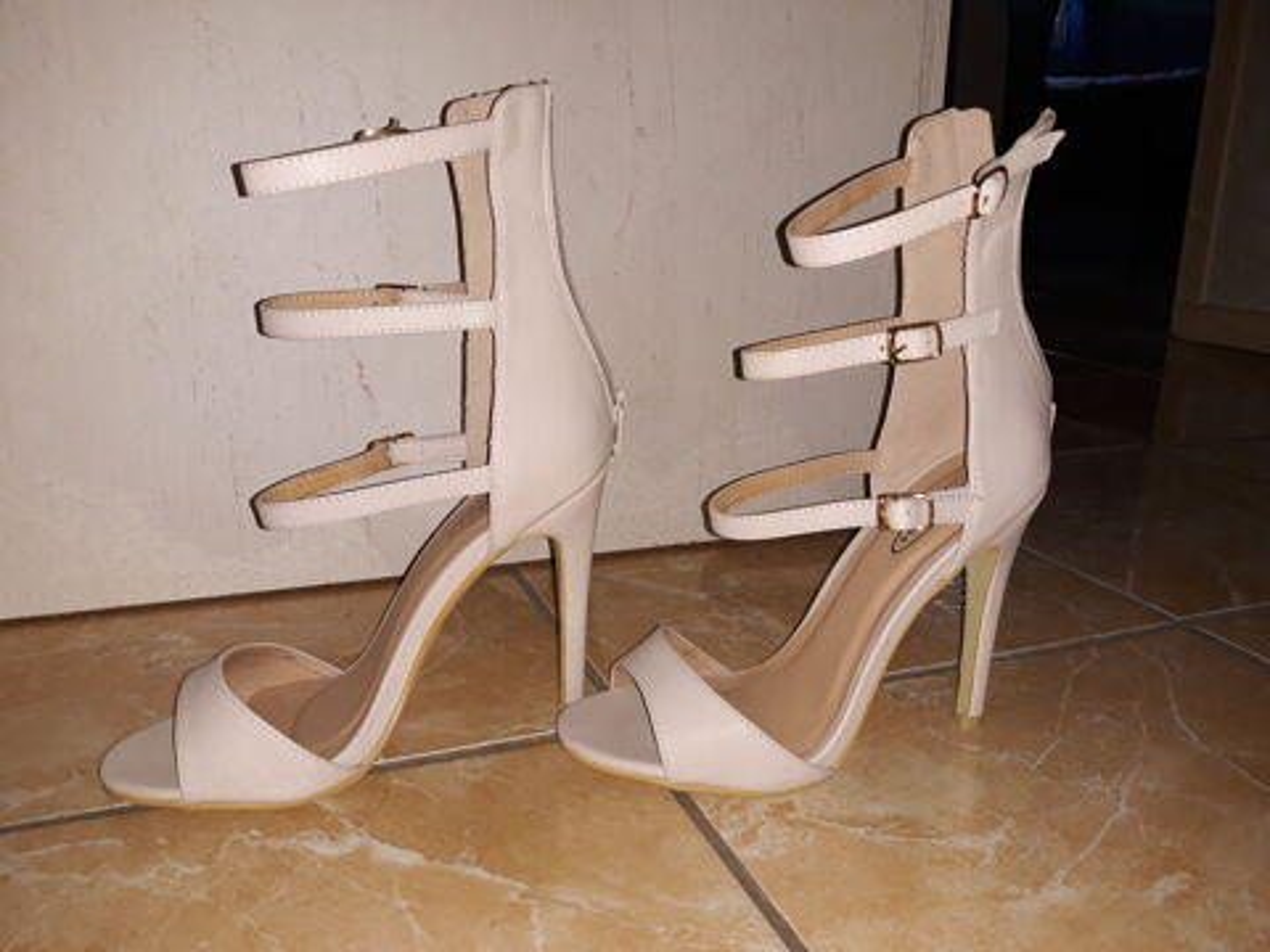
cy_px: 476
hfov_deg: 65.3
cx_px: 635
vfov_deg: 51.4
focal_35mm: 27
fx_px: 991
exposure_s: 1/50
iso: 50
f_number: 1.7
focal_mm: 3.71
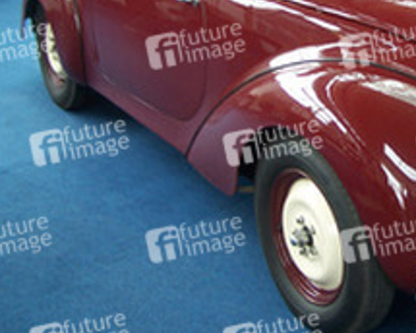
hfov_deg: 26.7
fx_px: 850
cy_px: 95
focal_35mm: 69
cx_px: 366
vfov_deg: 22.0
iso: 80
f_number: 2.8
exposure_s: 1/8
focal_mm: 6.3
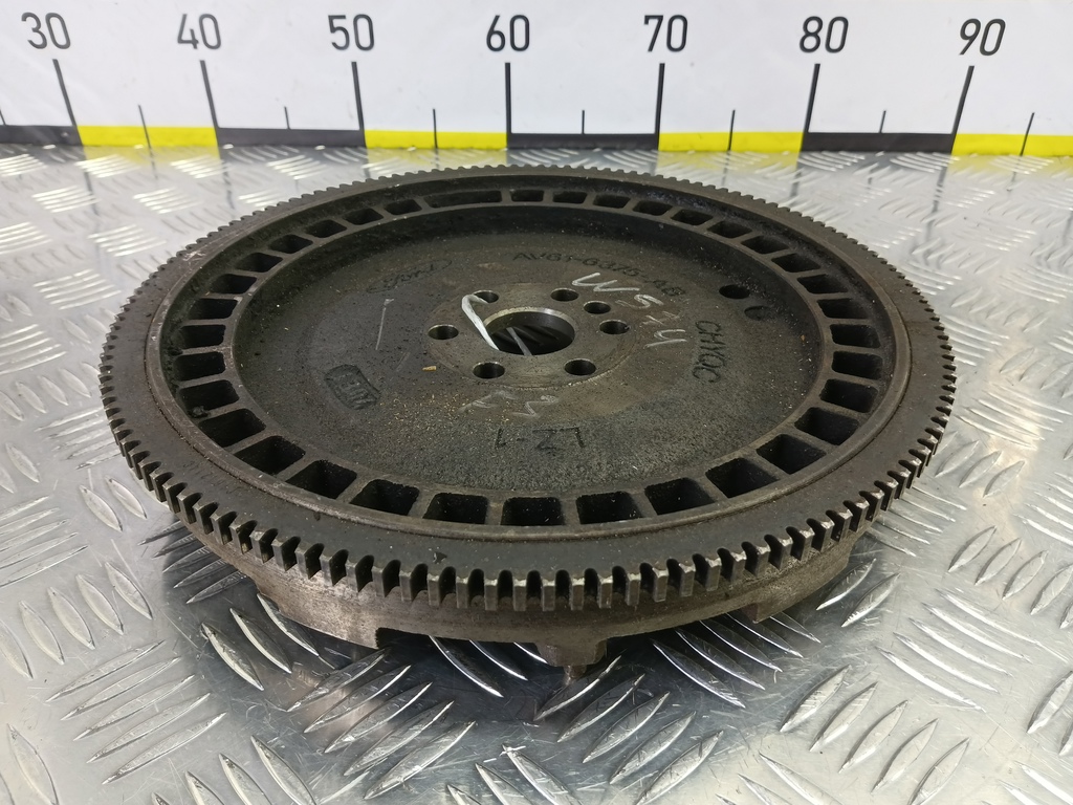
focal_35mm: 23
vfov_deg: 58.9
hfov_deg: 73.9
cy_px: 402
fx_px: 713
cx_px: 536
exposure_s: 1/50
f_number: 1.6
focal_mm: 4.11
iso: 207
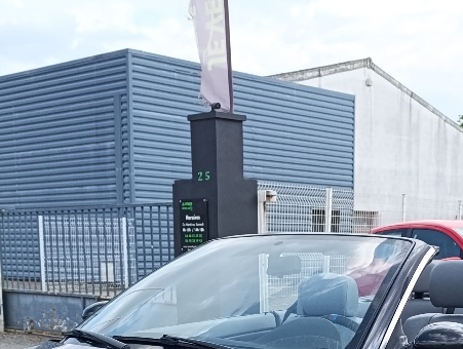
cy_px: 406
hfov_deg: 29.6
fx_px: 871
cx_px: 295
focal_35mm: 65
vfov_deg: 21.2
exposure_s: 1/184
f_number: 1.6
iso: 50
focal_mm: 6.14
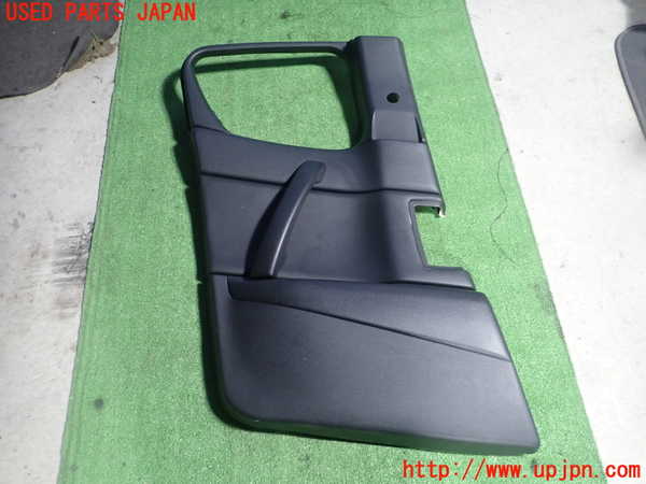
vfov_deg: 54.9
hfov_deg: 69.4
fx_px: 467
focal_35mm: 25
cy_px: 242
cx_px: 323
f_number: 2
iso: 400
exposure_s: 1/30
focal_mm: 4.5
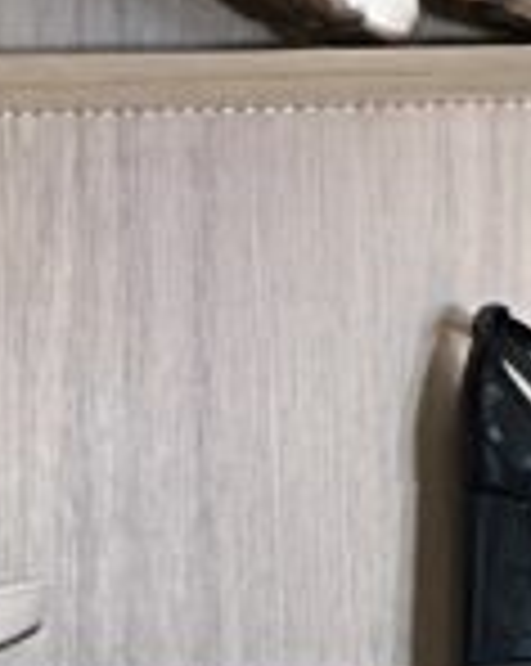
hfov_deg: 3.2
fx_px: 9350
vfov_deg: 4.0
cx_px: -729
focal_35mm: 475
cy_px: 1861
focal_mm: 9
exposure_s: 1/120
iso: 125
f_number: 2.8
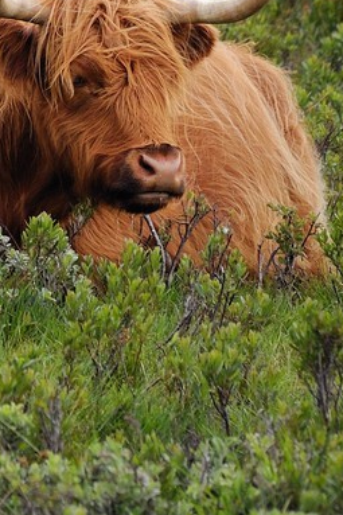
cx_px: -135
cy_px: -485
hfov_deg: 2.3
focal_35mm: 585
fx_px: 8368
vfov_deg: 3.5
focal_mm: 140
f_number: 5
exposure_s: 1/320
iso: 400
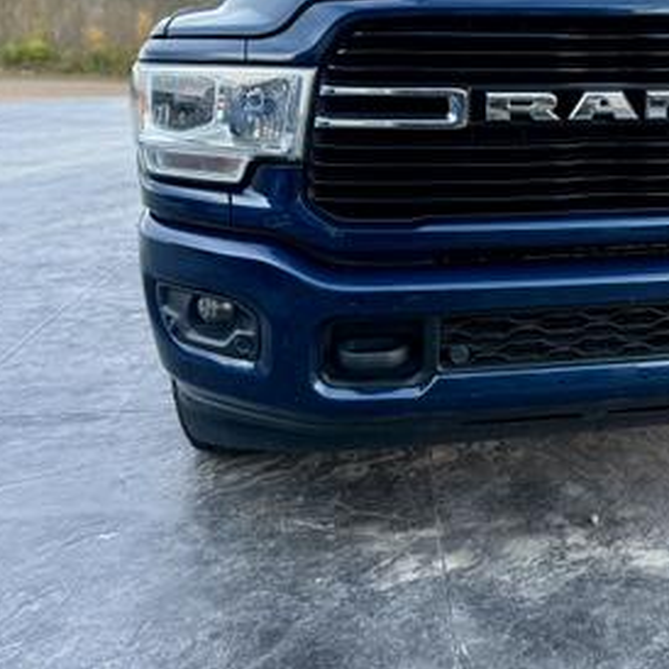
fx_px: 853
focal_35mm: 39
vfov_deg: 42.2
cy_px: 220
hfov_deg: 40.6
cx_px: 559
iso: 200
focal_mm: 6.76
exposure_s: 1/60
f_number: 1.78
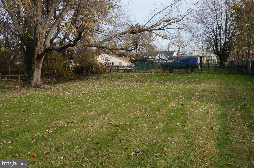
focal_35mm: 36
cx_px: 127
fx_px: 254
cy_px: 84
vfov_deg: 36.8
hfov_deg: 53.2
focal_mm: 24
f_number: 16
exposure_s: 1/80
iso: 200
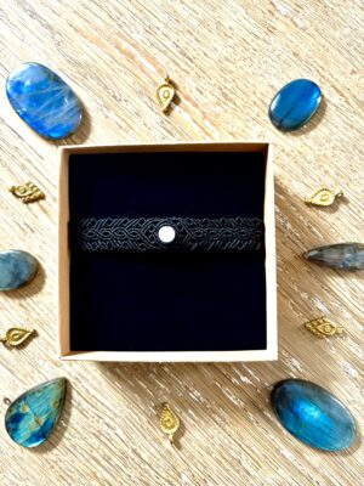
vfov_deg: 67.3
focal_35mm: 26
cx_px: 182
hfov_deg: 53.1
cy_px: 243
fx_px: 365
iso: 640
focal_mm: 5.96
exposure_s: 1/37
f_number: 1.6
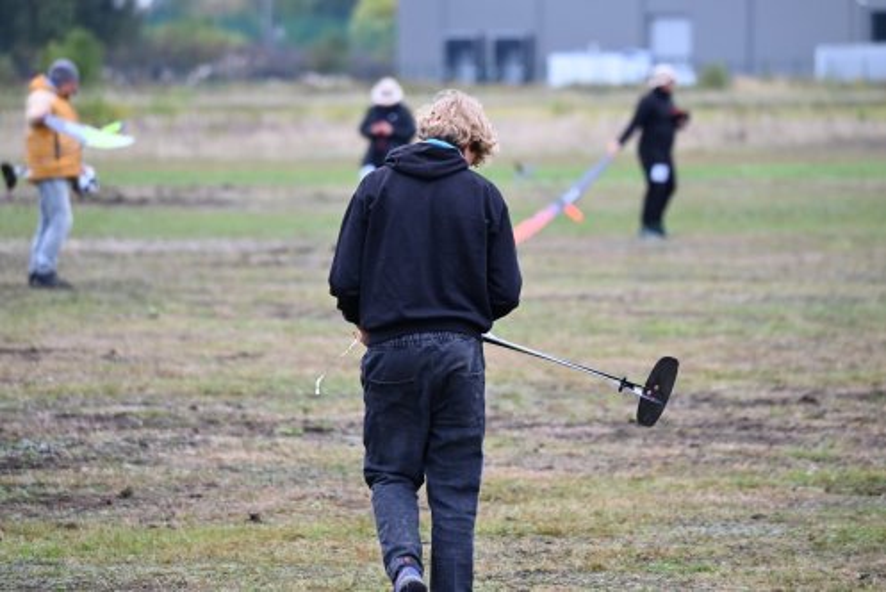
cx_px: 443
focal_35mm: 270
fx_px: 6649
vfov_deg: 5.1
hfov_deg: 7.6
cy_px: 296
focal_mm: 270
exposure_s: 1/800
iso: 1250
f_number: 6
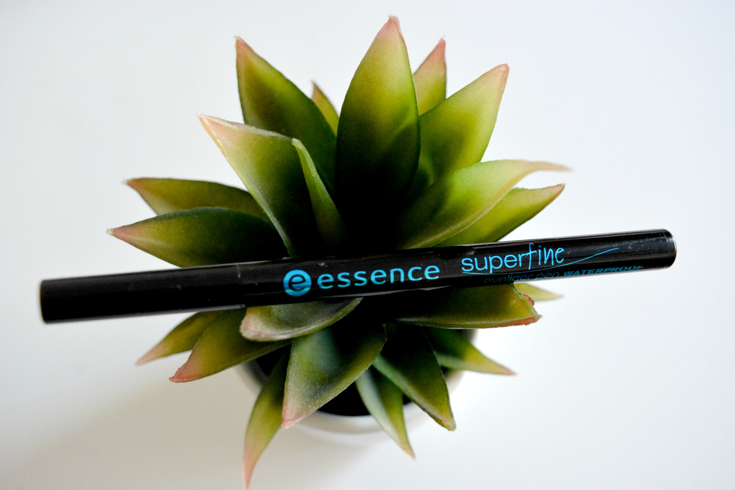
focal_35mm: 40
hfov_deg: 47.9
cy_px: 245
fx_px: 827
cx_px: 368
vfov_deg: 33.0
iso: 3200
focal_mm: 27
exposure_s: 1/60
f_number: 5.6
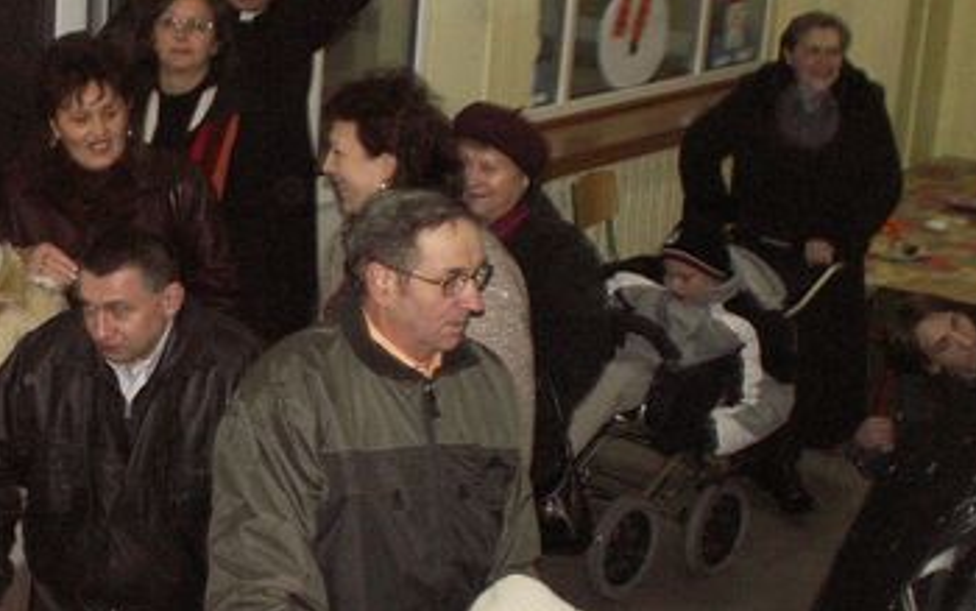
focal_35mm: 53
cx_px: 513
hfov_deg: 38.2
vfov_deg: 24.4
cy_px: 342
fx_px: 1410
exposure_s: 1/40
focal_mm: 5.86
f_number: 2.8
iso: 160
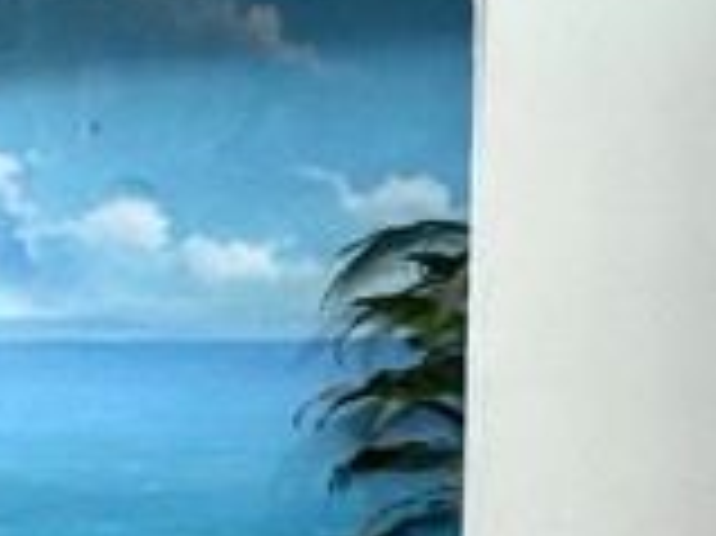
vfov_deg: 16.0
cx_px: -545
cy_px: 581
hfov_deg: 17.8
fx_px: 1860
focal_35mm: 90
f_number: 2.2
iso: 200
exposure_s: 1/100
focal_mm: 2.22
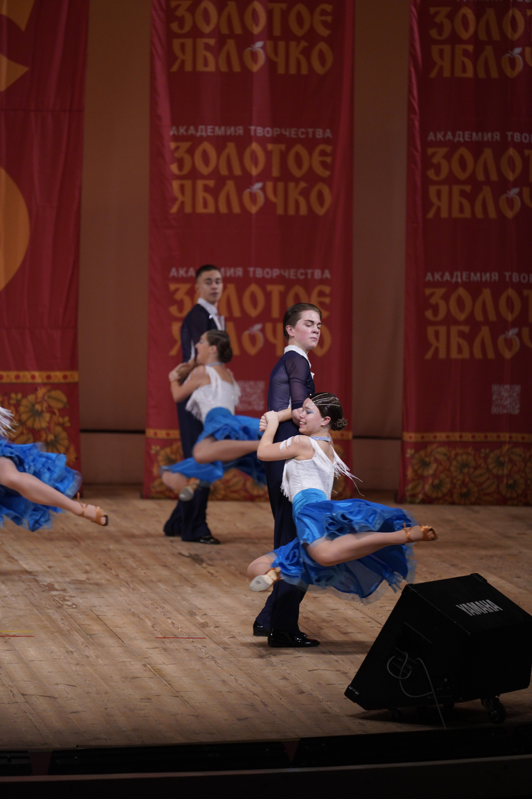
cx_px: 266
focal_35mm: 180
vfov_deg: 11.4
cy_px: 400
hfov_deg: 7.6
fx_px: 3990
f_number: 2.8
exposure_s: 1/400
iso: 1600
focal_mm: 180
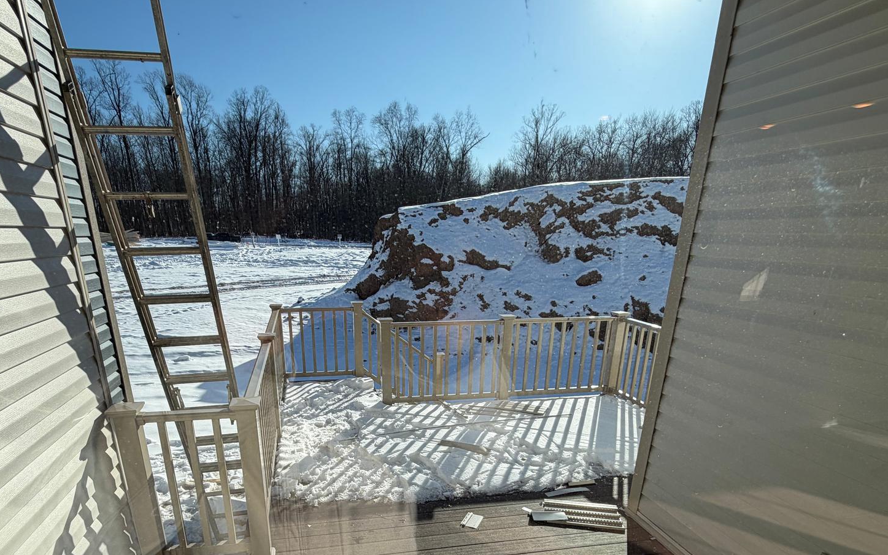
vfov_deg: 54.2
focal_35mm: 21
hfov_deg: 82.1
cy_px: 428
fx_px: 508
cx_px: 406
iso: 20
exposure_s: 1/1068
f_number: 2.2
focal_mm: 2.22
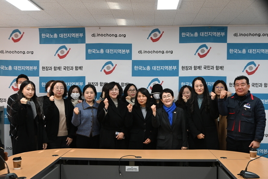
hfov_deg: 46.4
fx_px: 313
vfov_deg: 31.9
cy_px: 90
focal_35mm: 42
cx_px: 134
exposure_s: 1/60
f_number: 5.6
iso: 800
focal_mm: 28
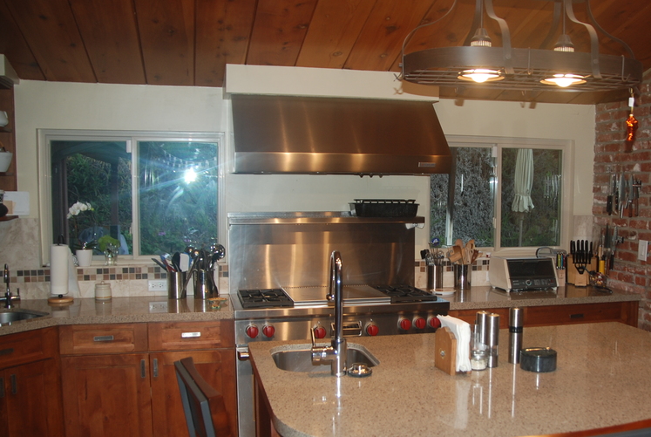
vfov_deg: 36.0
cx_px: 422
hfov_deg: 51.1
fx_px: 670
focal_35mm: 37
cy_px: 262
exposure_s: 1/60
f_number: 3.5
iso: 200
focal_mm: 18
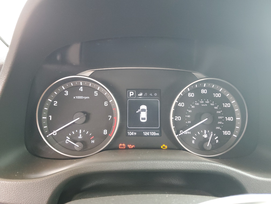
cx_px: 136
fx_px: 204
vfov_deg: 53.1
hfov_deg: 67.3
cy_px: 102
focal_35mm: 26
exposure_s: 1/60.2
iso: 312
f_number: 1.5
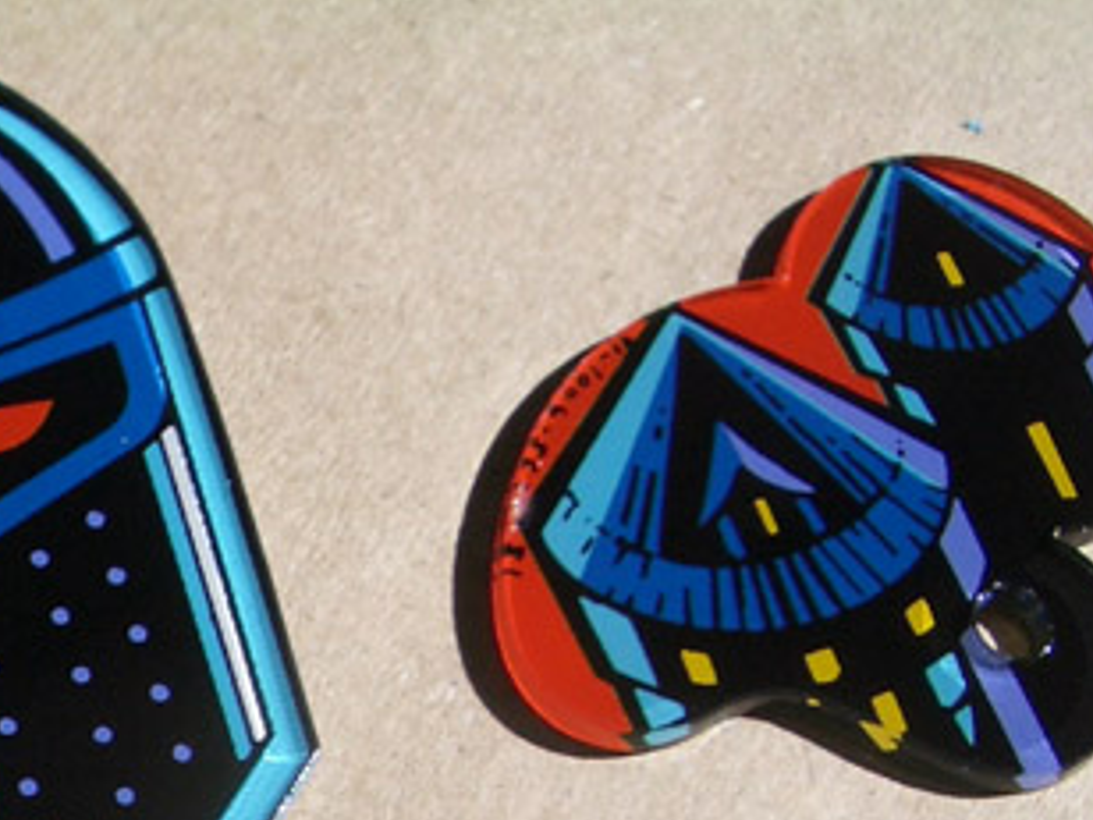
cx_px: -167
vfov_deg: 15.8
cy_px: 891
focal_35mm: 91
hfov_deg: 20.4
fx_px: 2873
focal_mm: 5.8
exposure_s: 1/500
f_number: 4.3
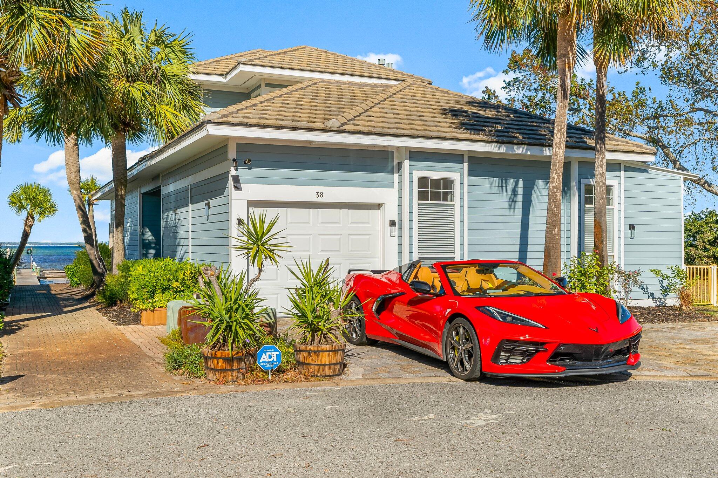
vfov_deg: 36.8
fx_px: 718
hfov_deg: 53.1
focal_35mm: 36
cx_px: 359
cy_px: 239
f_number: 8
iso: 100
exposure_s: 1/250
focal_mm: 24
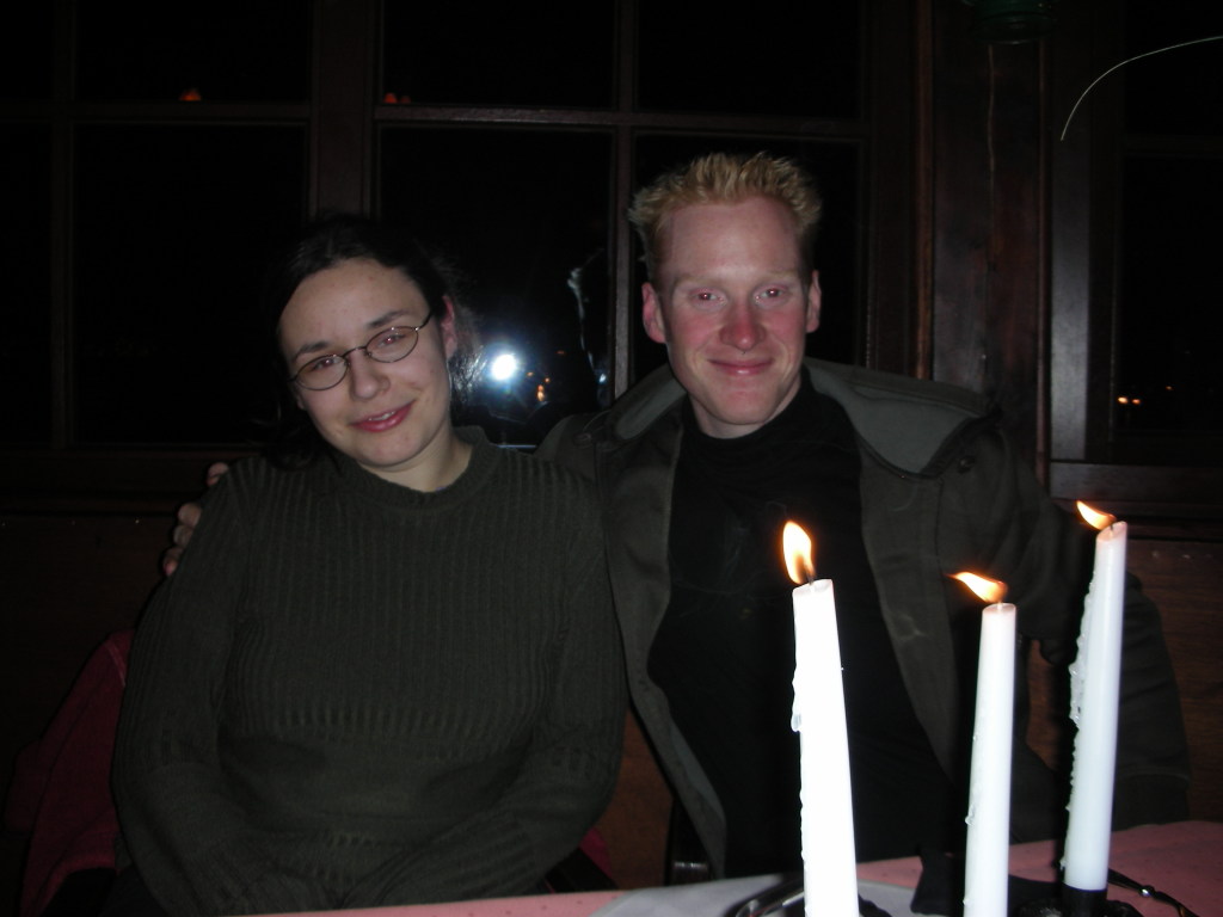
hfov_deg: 52.6
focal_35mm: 35
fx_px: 1237
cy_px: 458
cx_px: 612
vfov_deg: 40.7
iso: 50
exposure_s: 1/60.1
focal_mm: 5.8
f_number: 3
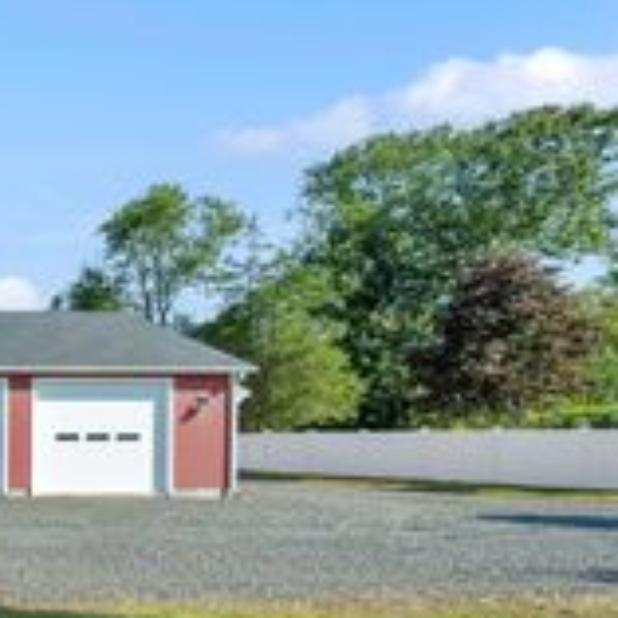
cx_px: -331
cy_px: 451
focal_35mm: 38
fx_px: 768
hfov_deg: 27.7
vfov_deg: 42.7
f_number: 10
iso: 800
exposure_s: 1/1000
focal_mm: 14
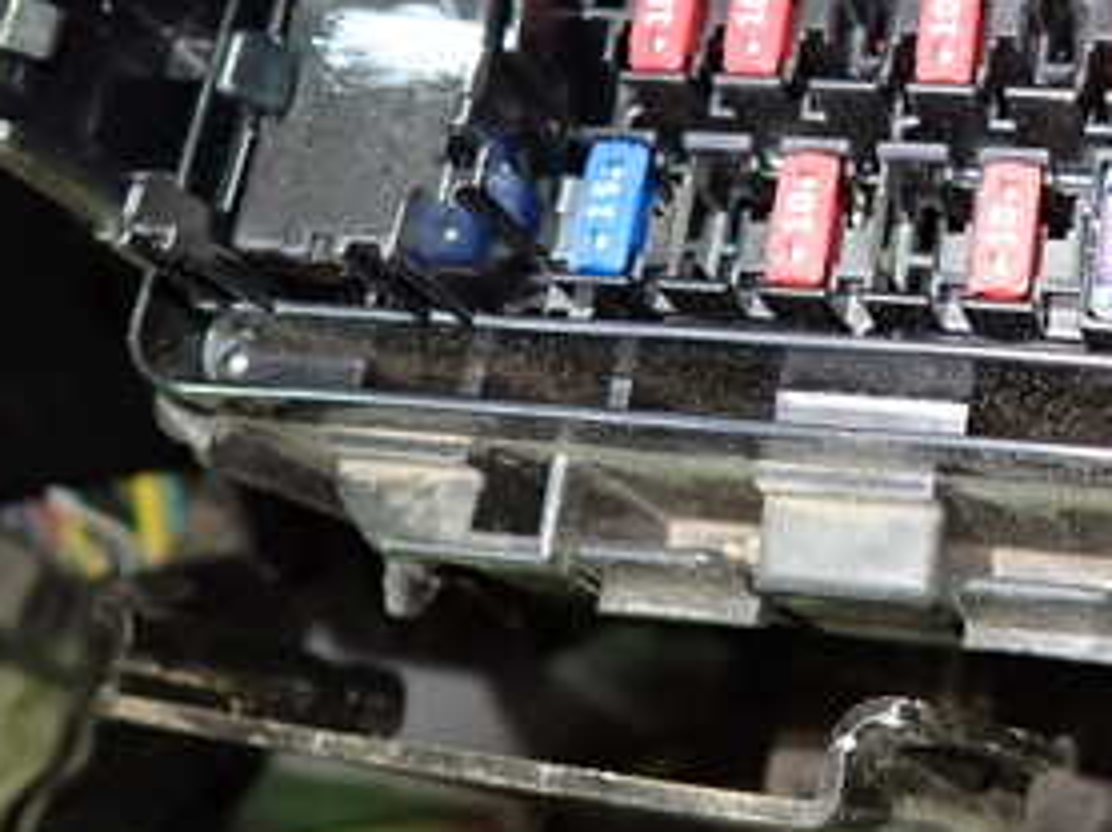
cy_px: 152
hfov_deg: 33.9
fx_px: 1733
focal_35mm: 54
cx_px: 968
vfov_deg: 26.4
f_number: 2
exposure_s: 1/30
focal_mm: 4.5
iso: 400
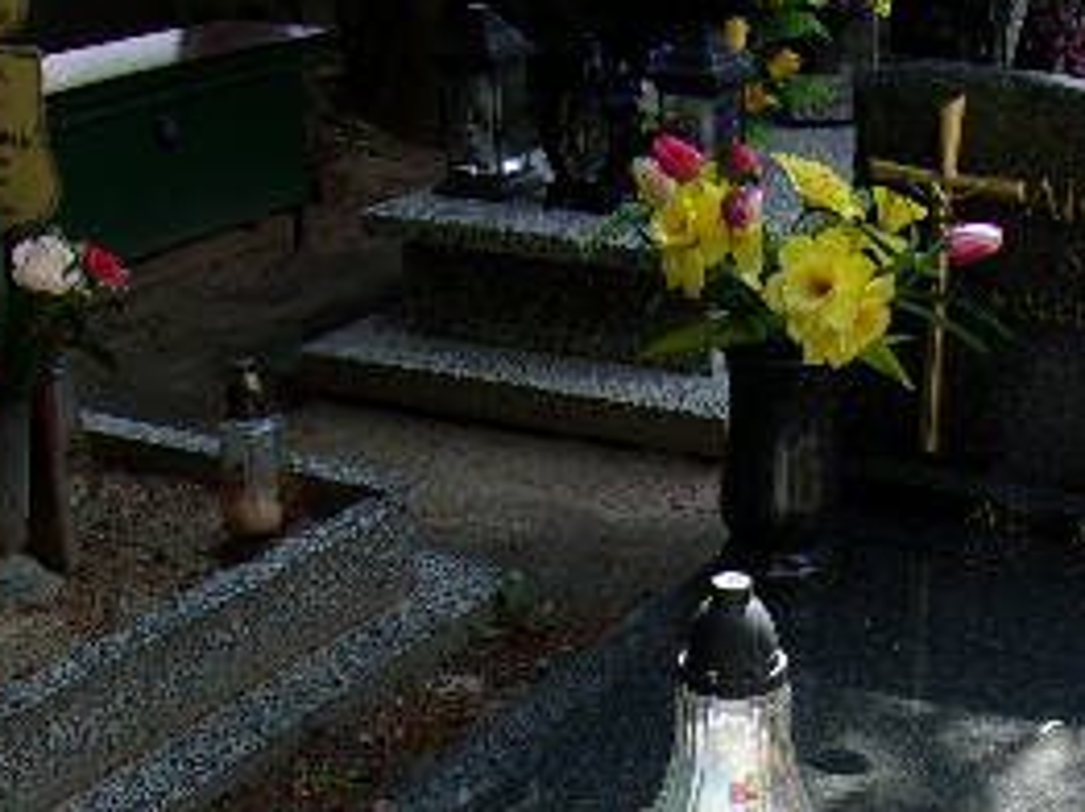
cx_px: 799
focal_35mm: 66
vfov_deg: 21.4
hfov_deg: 29.0
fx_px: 2067
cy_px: 816
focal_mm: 4.9
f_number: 3
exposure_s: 1/400
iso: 80
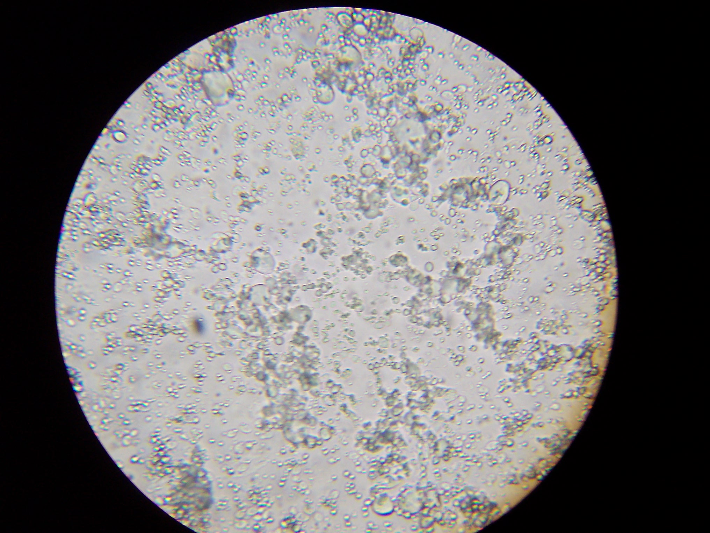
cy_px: 266
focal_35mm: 37
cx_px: 355
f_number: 2.8
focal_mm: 5.6
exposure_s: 1/20
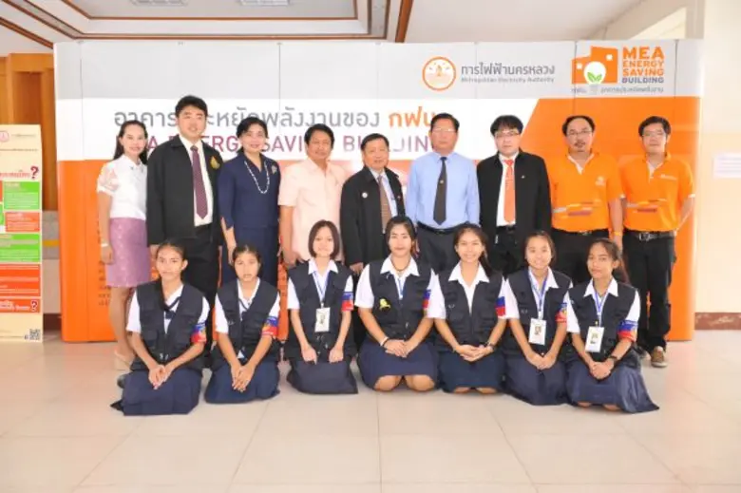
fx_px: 741
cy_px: 246
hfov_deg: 53.2
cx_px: 370
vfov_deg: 36.8
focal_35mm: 36
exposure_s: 1/60
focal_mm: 36
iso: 1000
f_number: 5
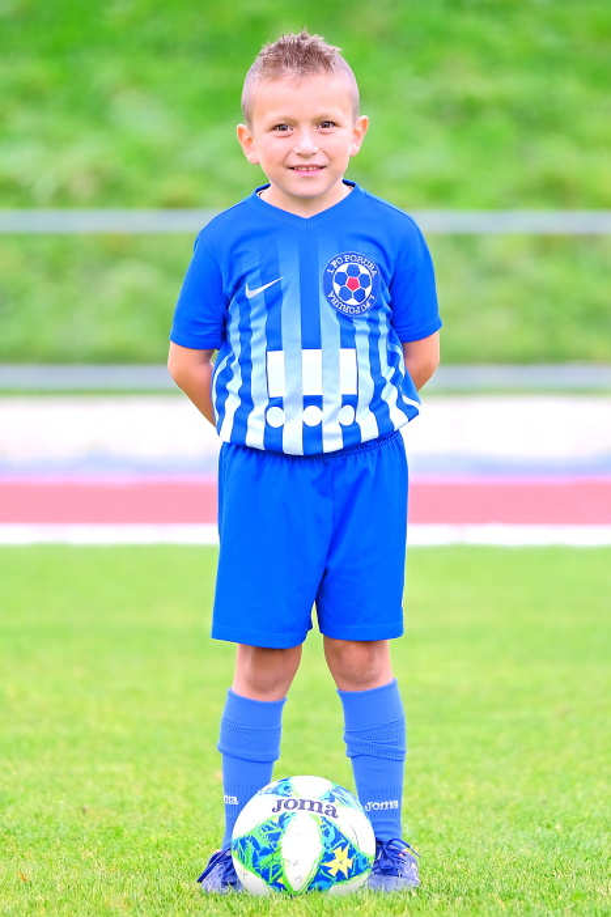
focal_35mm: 210
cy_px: 458
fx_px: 5348
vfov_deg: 9.8
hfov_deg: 6.5
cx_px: 306
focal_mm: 140
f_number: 2.8
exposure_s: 1/100
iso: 320
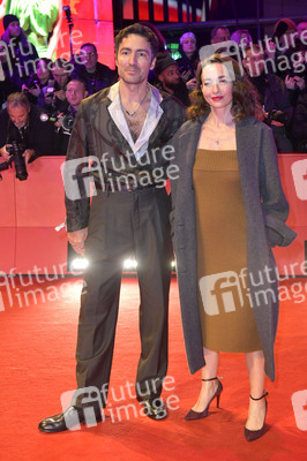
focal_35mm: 48
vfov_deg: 41.1
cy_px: 230
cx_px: 154
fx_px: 615
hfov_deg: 28.0
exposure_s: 1/250
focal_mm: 48
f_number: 5.6
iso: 1600
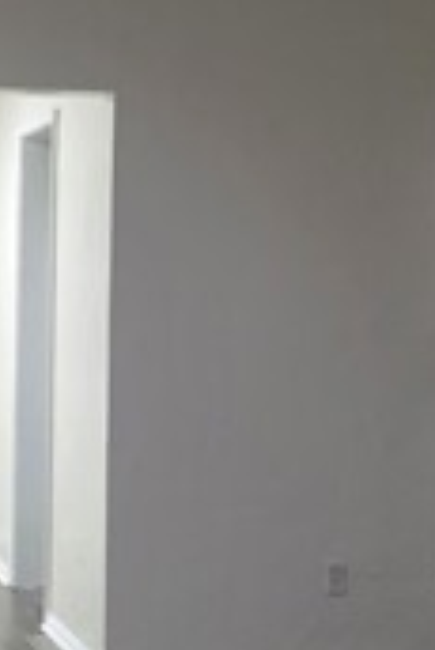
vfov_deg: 22.8
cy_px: 291
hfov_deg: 14.8
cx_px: -95
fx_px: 1610
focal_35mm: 89
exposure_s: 1/120
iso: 400
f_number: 1.7
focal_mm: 6.3
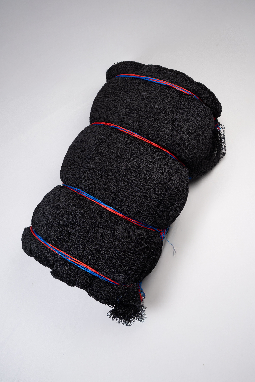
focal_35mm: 35
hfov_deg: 37.9
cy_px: 191
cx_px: 128
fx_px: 372
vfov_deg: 54.4
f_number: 6.3
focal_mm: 35
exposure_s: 1/250
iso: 400
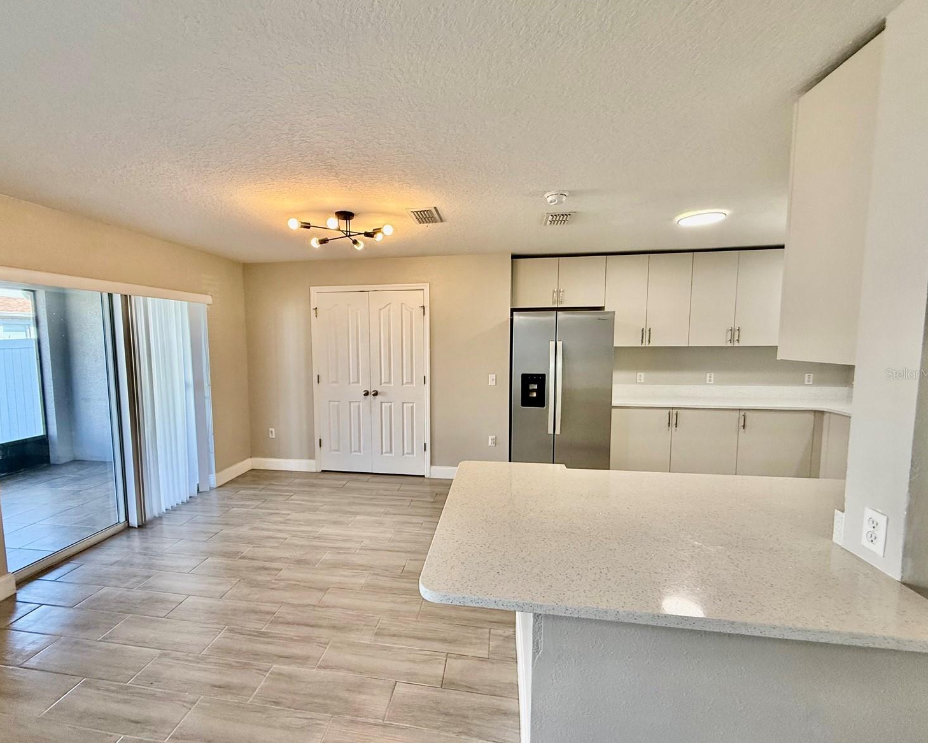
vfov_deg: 84.0
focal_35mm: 15
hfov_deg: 96.7
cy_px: 373
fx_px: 412
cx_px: 437
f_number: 2.2
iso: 160
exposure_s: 1/120
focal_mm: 2.22
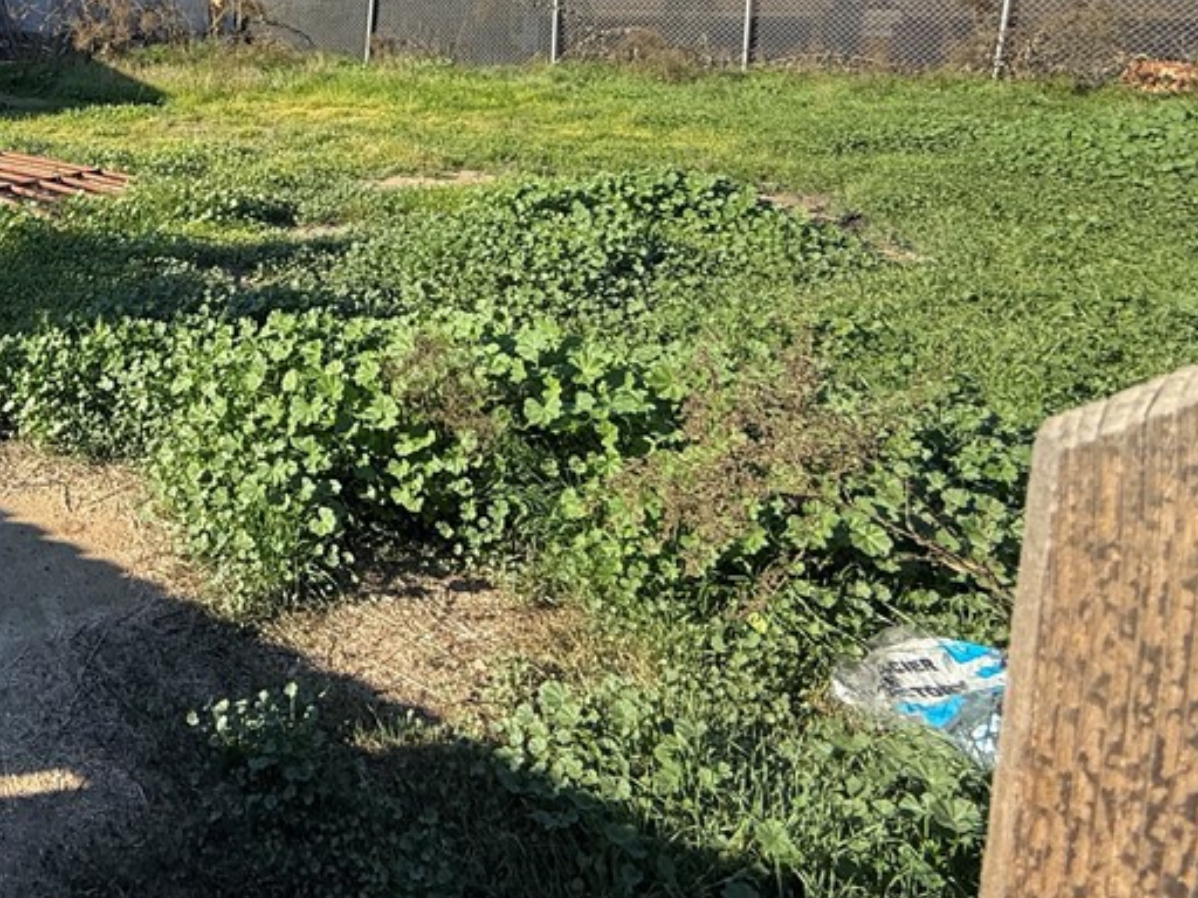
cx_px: 16
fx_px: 969
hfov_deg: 51.6
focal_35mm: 28
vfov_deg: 45.6
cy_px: 110
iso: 50
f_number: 2.2
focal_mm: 2.22
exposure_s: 1/1017
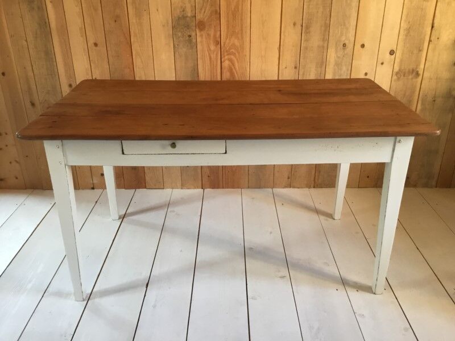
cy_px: 170
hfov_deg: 58.4
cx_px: 228
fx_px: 407
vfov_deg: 45.4
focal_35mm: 31
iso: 100
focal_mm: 3.3
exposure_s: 1/33
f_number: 2.4
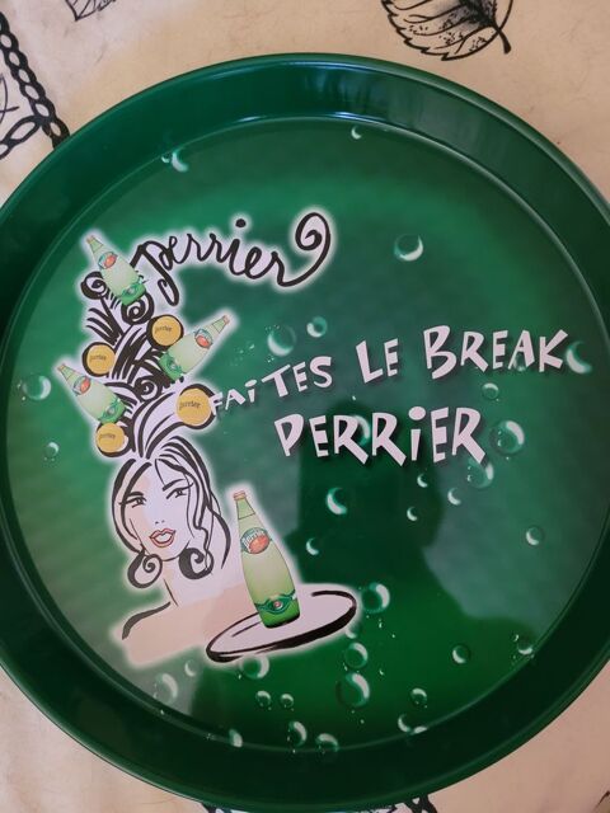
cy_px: 406
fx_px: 611
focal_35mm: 26
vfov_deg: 67.3
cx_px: 305
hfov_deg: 53.1
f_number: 1.8
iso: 800
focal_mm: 5.4
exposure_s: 1/25
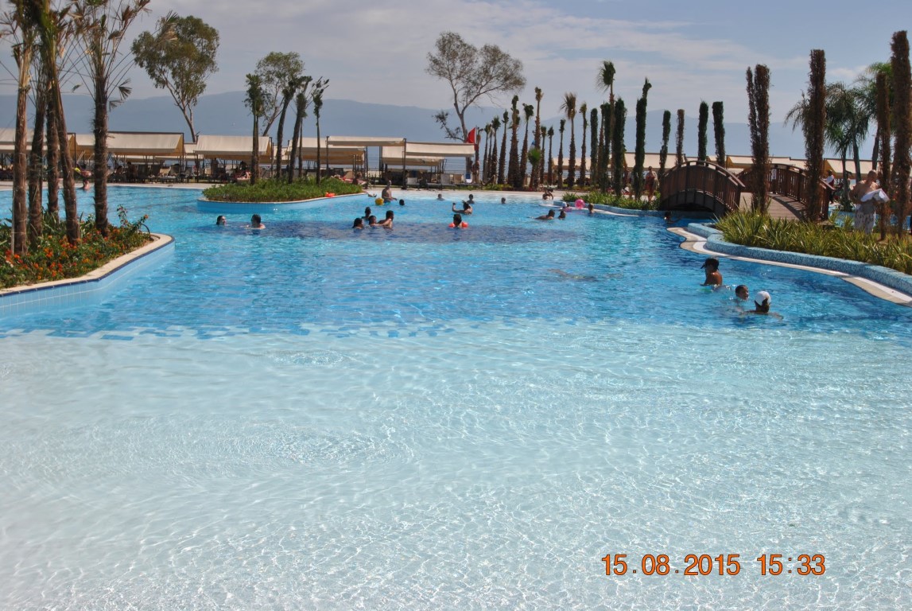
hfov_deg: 53.1
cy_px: 306
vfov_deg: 37.0
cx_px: 456
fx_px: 913
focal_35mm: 36
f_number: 10
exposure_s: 1/400
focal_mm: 24
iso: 100
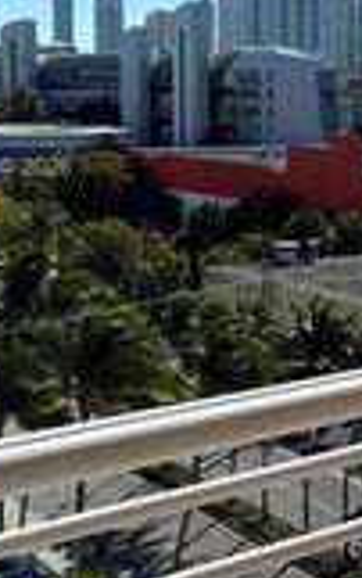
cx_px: 539
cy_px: 169
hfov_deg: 16.4
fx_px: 1149
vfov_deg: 27.9
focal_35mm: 73
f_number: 1.6
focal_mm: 5.96
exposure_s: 1/1953
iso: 50
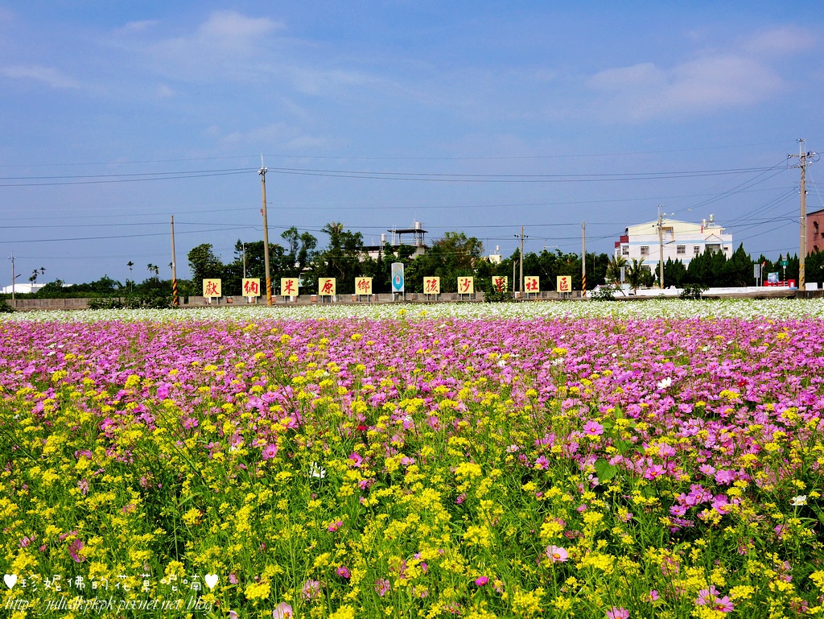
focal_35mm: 40
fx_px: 953
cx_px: 412
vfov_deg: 36.0
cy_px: 310
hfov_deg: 46.8
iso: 200
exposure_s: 1/1600
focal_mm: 20
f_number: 6.3
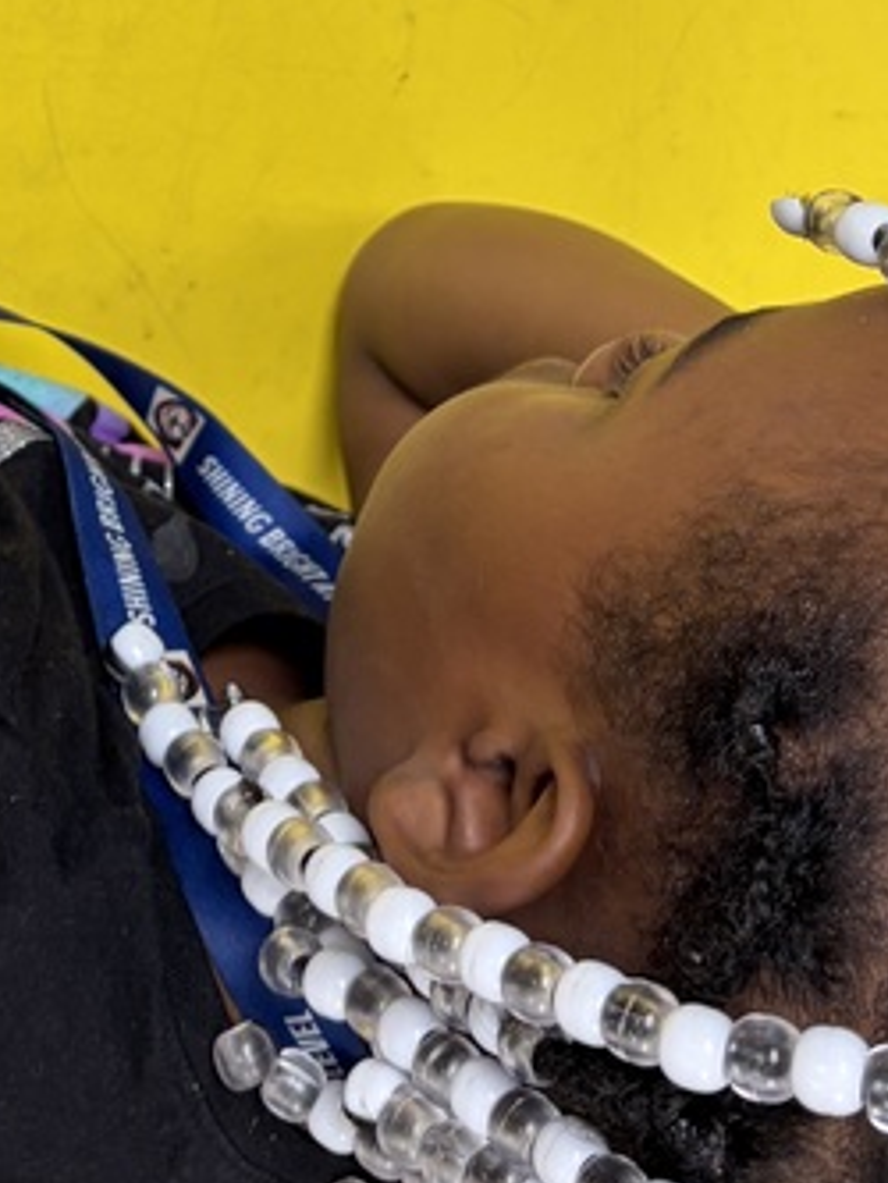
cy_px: -149
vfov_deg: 22.8
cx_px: 188
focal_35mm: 80
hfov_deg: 18.3
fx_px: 2735
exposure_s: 1/60
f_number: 1.6
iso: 64
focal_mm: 5.96
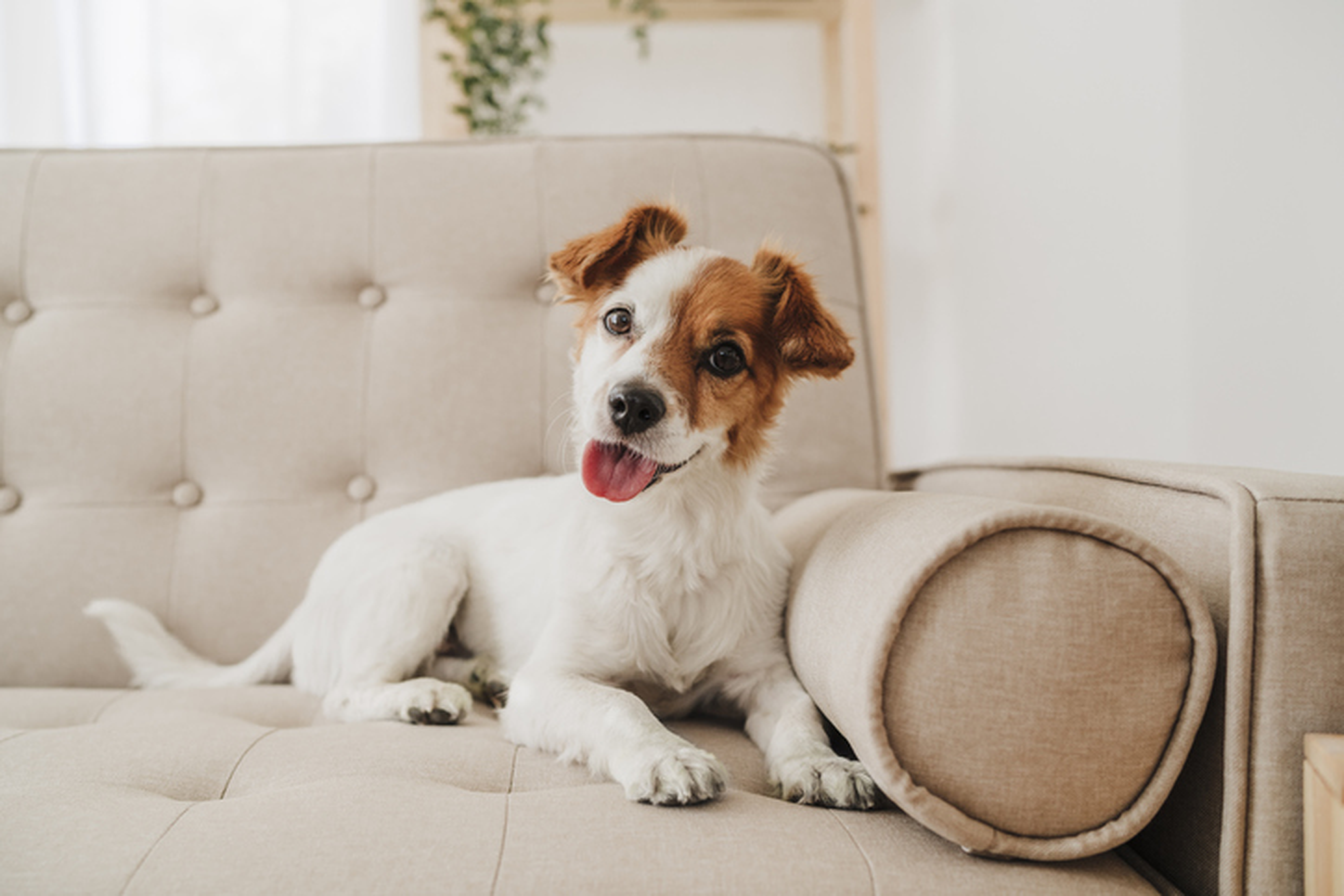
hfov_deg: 54.4
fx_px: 1307
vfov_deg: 37.9
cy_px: 448
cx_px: 672
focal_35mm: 35
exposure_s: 1/200
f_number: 3.2
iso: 500
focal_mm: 35
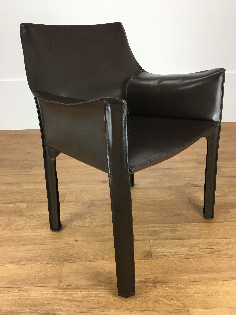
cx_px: 118
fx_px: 264
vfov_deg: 61.7
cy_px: 158
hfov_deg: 48.2
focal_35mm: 29
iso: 50
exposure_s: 1/33
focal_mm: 4.15
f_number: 2.2
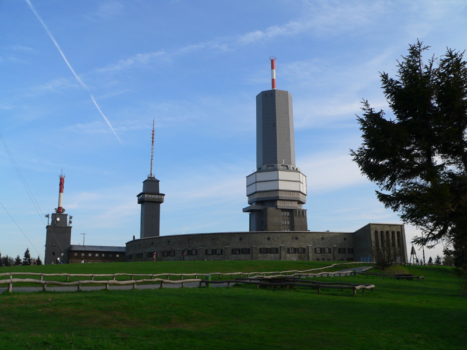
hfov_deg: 51.4
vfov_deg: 39.7
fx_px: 486
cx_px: 234
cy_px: 175
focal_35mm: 36
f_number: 4
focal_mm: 6
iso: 80
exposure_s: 1/320
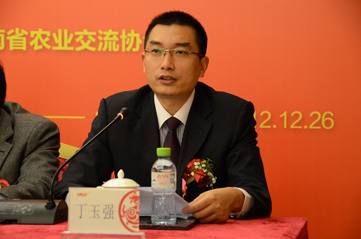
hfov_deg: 21.0
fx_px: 975
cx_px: 180
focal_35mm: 98
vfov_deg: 14.0
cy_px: 120
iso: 1600
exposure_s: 1/30
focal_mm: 65
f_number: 5
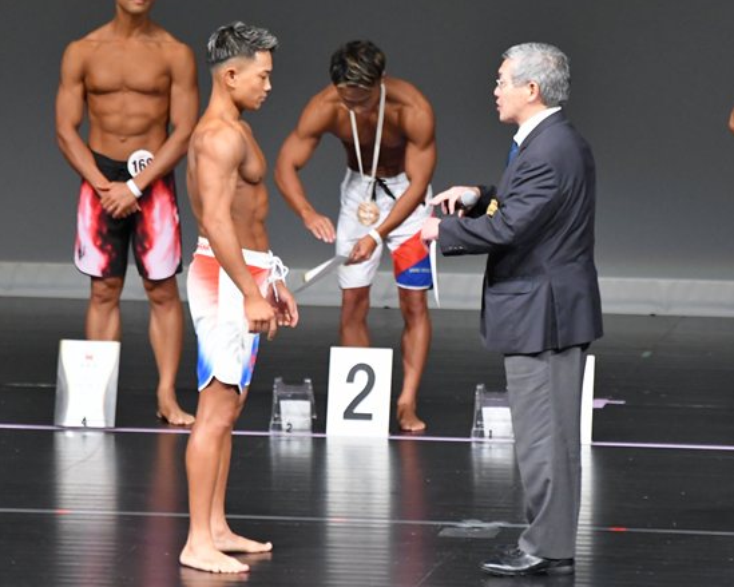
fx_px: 9057
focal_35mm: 417
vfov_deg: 3.7
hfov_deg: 4.6
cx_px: 427
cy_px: 290
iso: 5000
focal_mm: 210
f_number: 5.6
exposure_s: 1/400
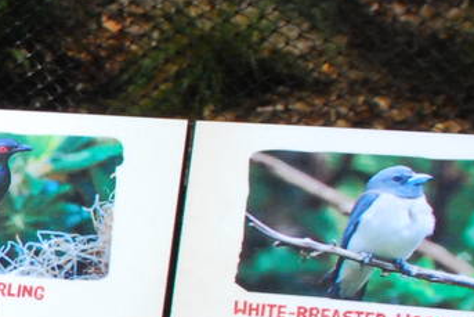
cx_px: -383
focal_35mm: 196
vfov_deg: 7.0
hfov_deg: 9.9
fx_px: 2582
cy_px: 248
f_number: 14
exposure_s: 1/800
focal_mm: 28
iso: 800
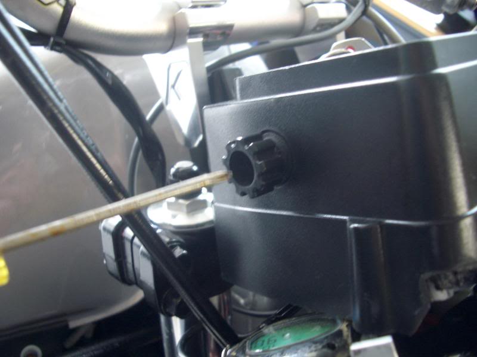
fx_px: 482
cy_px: 178
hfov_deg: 52.6
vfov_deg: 40.7
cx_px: 238
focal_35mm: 35
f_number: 2.6
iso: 100
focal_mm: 5.8
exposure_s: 1/10
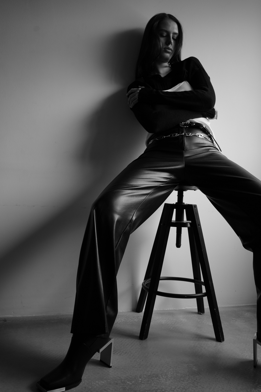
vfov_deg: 63.7
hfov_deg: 45.0
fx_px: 315
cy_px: 196
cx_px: 130
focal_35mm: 29
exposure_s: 1/125
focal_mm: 29
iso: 640
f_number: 5
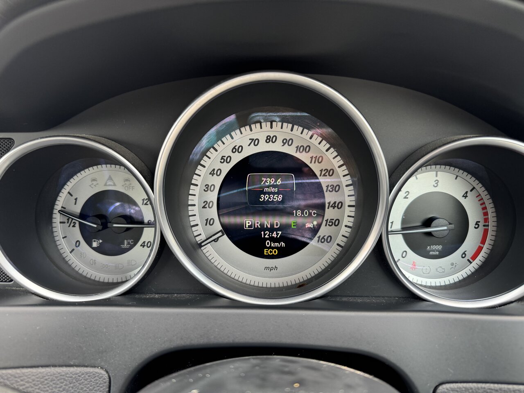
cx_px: 262
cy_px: 196
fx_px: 363
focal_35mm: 24
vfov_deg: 56.8
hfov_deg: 71.6
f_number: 1.78
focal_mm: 6.76
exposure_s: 1/121
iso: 125
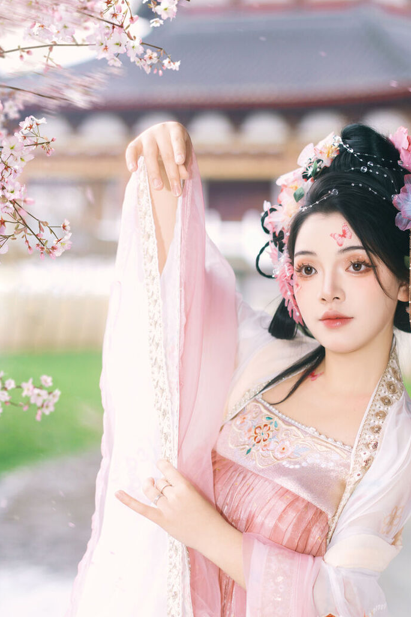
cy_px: 422
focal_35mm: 75
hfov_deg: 18.1
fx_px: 1285
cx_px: 290
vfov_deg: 26.8
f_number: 1.8
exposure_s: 1/125
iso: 100
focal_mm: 50
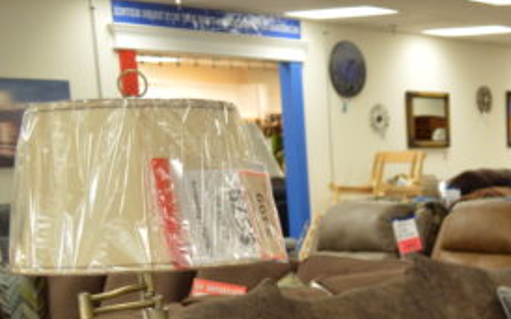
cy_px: 426
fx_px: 1072
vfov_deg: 16.0
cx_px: 666
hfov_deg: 23.6
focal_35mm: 77
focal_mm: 18
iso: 400
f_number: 3.5
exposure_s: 1/50
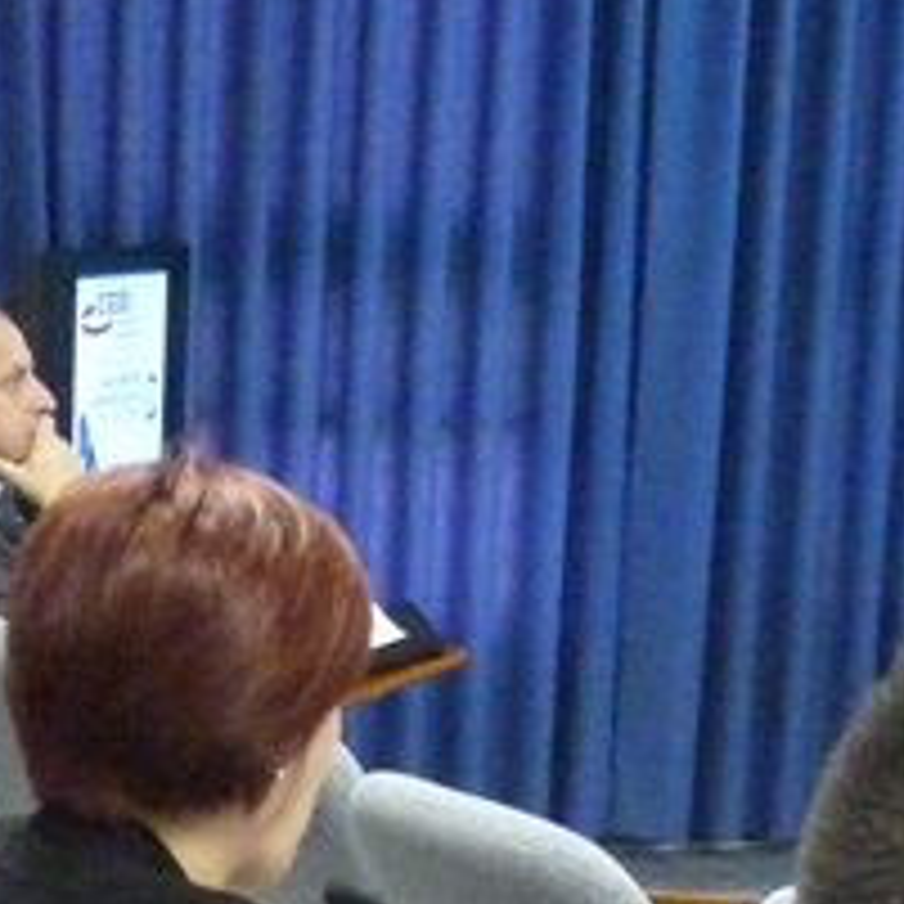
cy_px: 1318
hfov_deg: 12.8
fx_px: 3989
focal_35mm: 135
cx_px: 9
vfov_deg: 12.4
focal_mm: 5.4
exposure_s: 1/15
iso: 800
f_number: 3
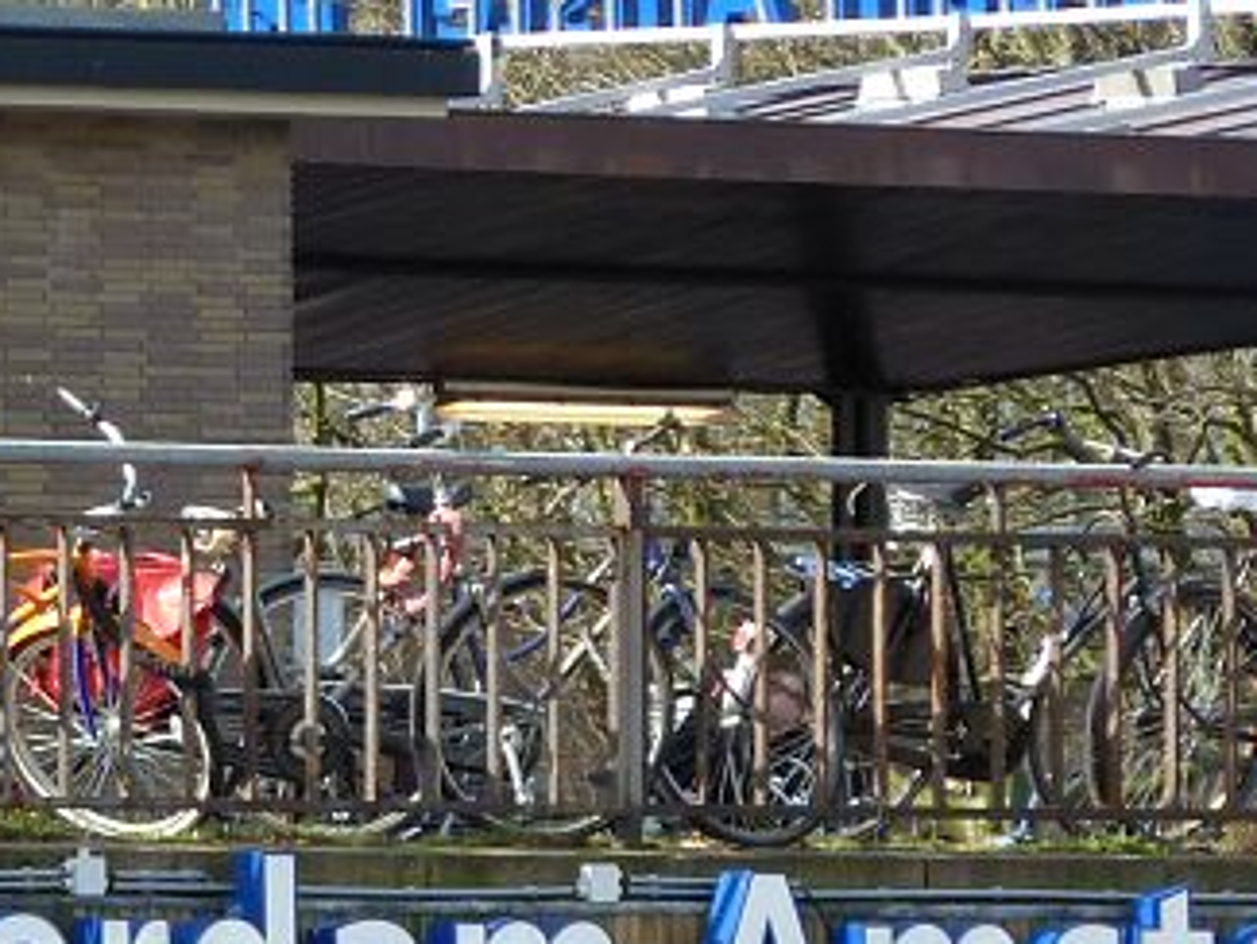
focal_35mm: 819
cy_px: 898
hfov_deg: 2.4
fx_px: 29751
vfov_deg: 1.8
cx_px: 445
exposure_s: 1/125
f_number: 4.7
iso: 80
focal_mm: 42.6
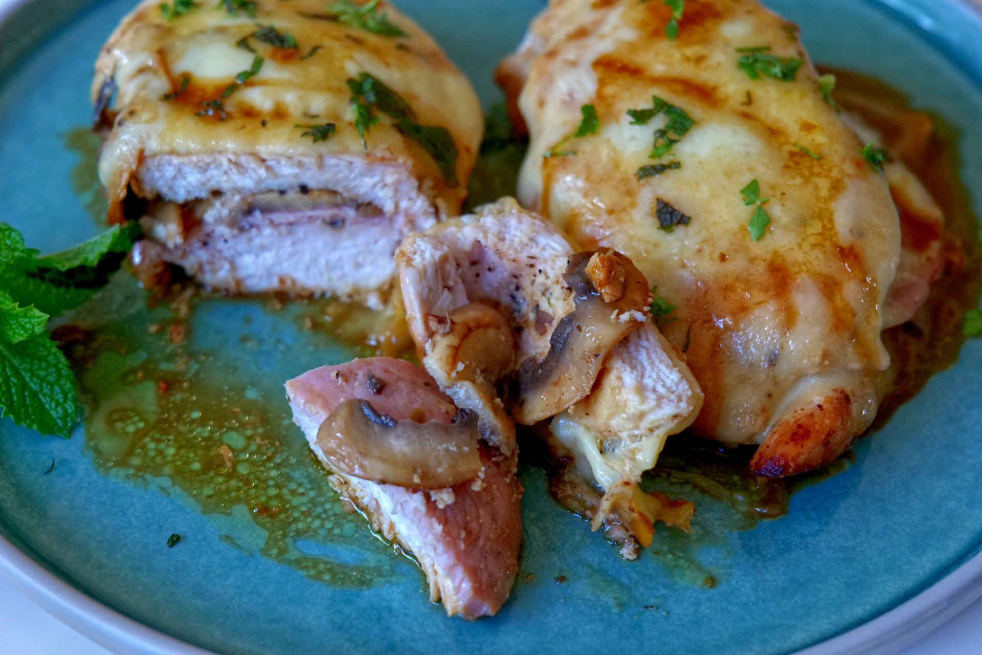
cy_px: 328
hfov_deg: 33.4
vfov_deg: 22.6
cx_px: 491
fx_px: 1637
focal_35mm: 60
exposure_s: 1/80
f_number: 7.1
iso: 4000
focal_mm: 60
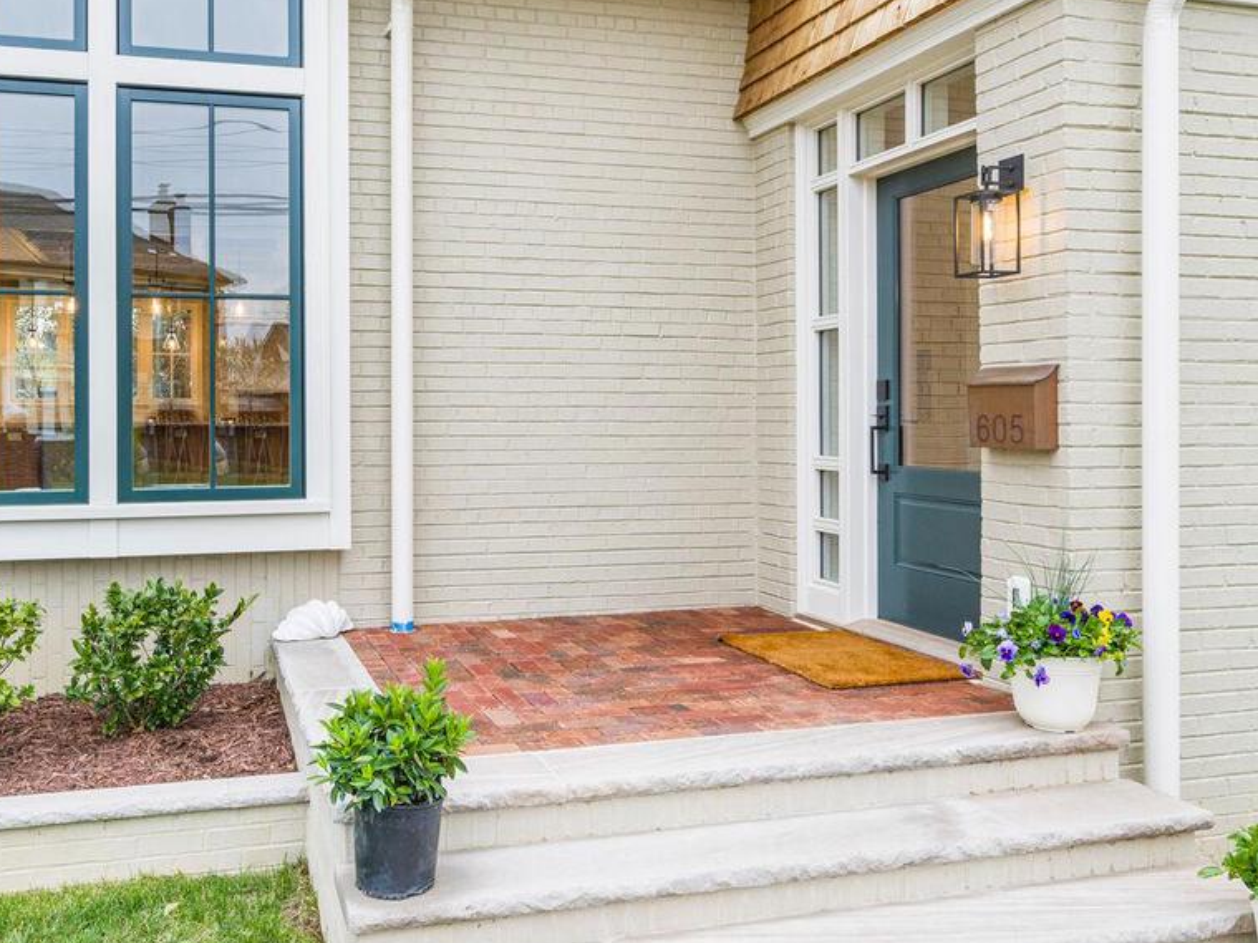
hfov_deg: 57.8
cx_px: 492
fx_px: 1126
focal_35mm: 31
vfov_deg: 45.2
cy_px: 386
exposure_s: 1/50
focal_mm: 17
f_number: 9
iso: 200
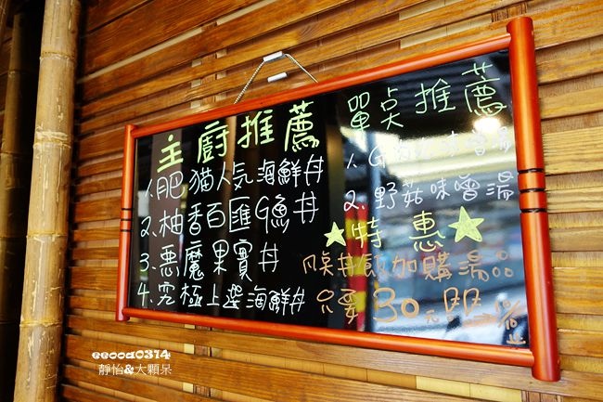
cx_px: 302
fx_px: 402
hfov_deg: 73.8
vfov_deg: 53.1
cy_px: 201
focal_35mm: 24
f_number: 1.8
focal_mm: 8.8
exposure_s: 1/30
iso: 160
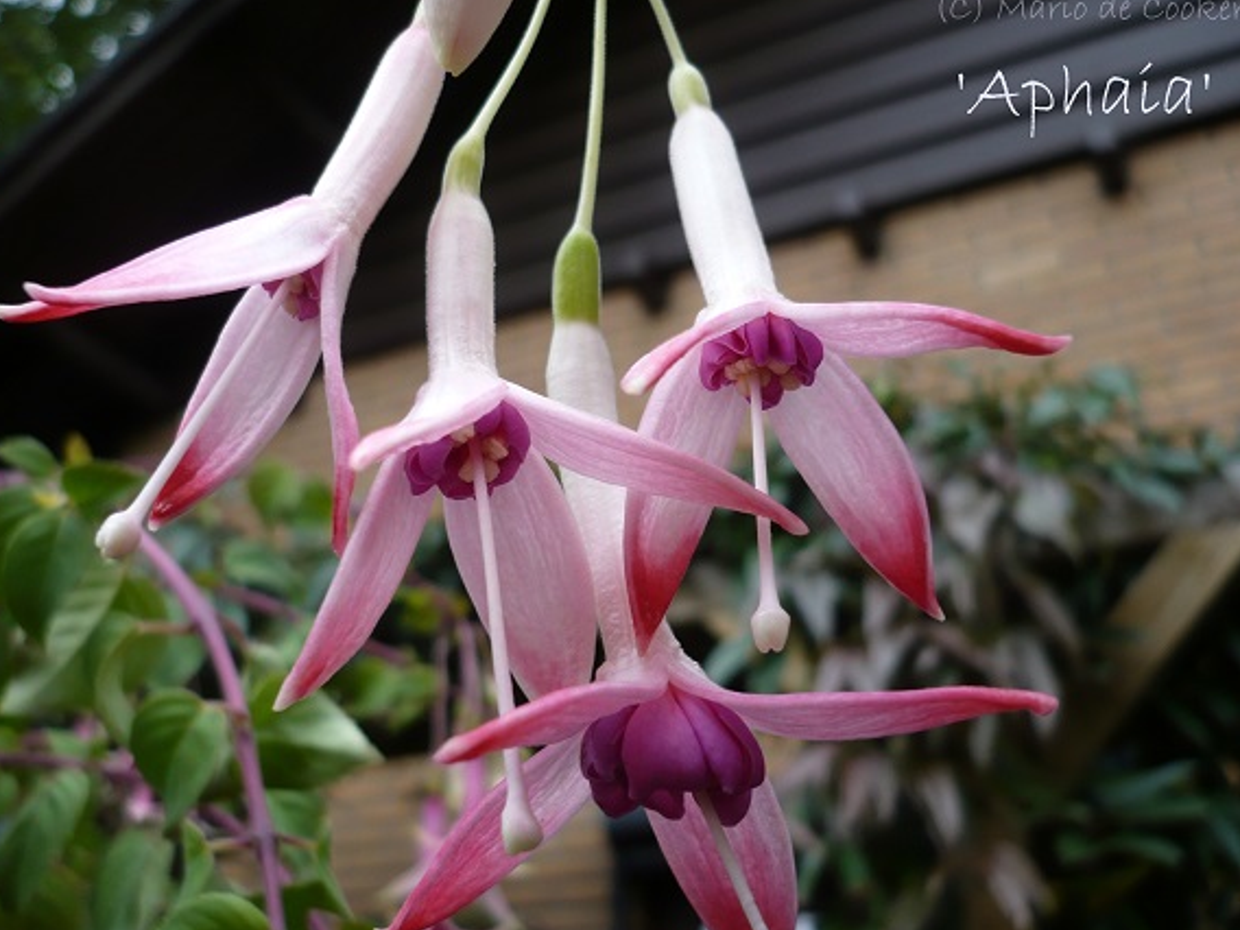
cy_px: 450
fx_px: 1325
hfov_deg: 50.1
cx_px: 624
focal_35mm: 37
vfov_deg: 38.7
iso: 100
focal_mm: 5.8
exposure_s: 1/200
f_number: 2.8
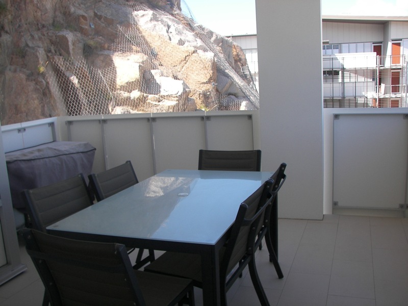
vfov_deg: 39.7
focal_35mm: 36
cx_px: 204
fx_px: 424
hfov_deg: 51.4
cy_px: 153
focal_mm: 6
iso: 50
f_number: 2.8
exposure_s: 1/250
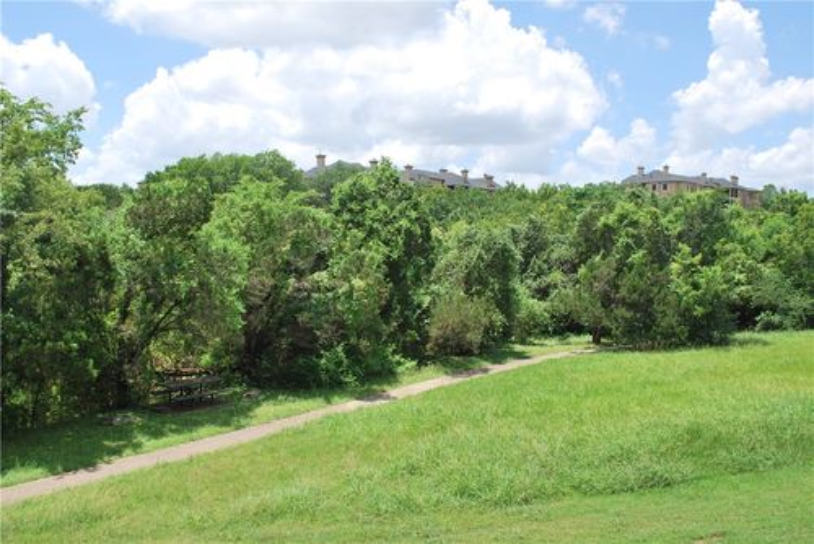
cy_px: 272
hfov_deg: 61.9
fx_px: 679
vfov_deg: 43.7
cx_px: 407
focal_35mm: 30
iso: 100
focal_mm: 20
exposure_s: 1/250
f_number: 8
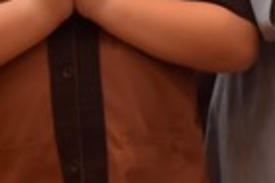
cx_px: 175
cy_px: -190
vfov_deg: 2.8
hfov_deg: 4.2
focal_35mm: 487
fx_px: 3716
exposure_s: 1/125
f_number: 5.6
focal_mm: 105
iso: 1600
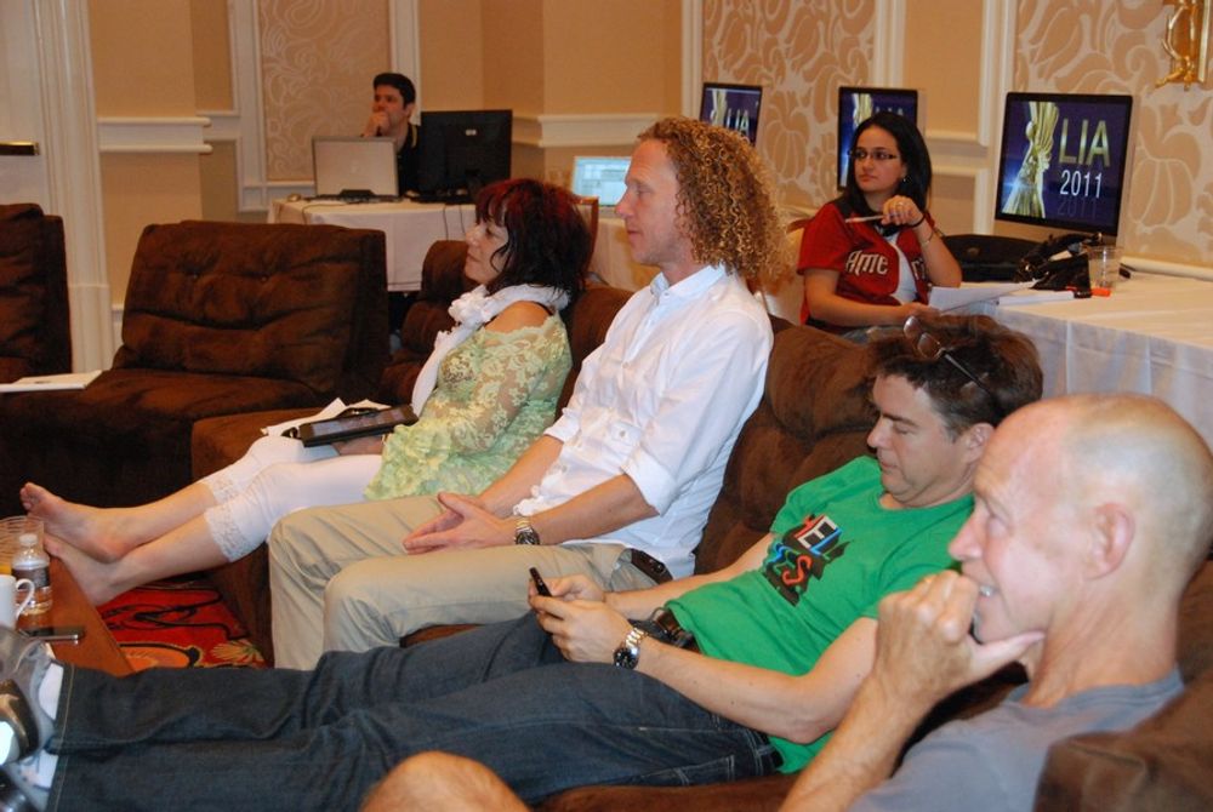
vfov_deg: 22.7
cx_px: 606
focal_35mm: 60
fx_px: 2025
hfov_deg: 33.4
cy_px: 406
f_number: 5.6
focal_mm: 40
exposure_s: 1/60
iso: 1600
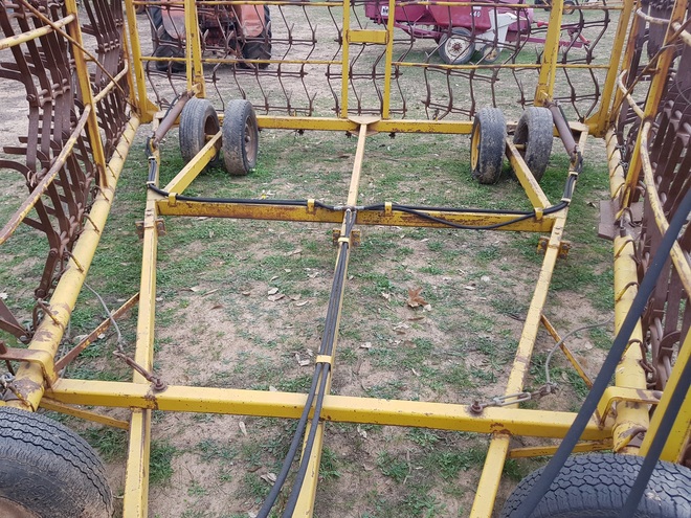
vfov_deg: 53.1
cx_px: 346
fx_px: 519
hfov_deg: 67.3
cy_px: 259
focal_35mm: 26
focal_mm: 4.2
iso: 40
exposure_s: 1/442
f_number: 1.7
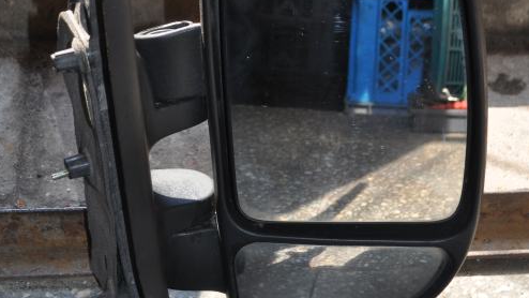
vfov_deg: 14.3
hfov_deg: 25.4
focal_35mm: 84
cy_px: 50
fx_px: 1176
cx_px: 263
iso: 200
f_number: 5
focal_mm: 35
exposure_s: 1/200
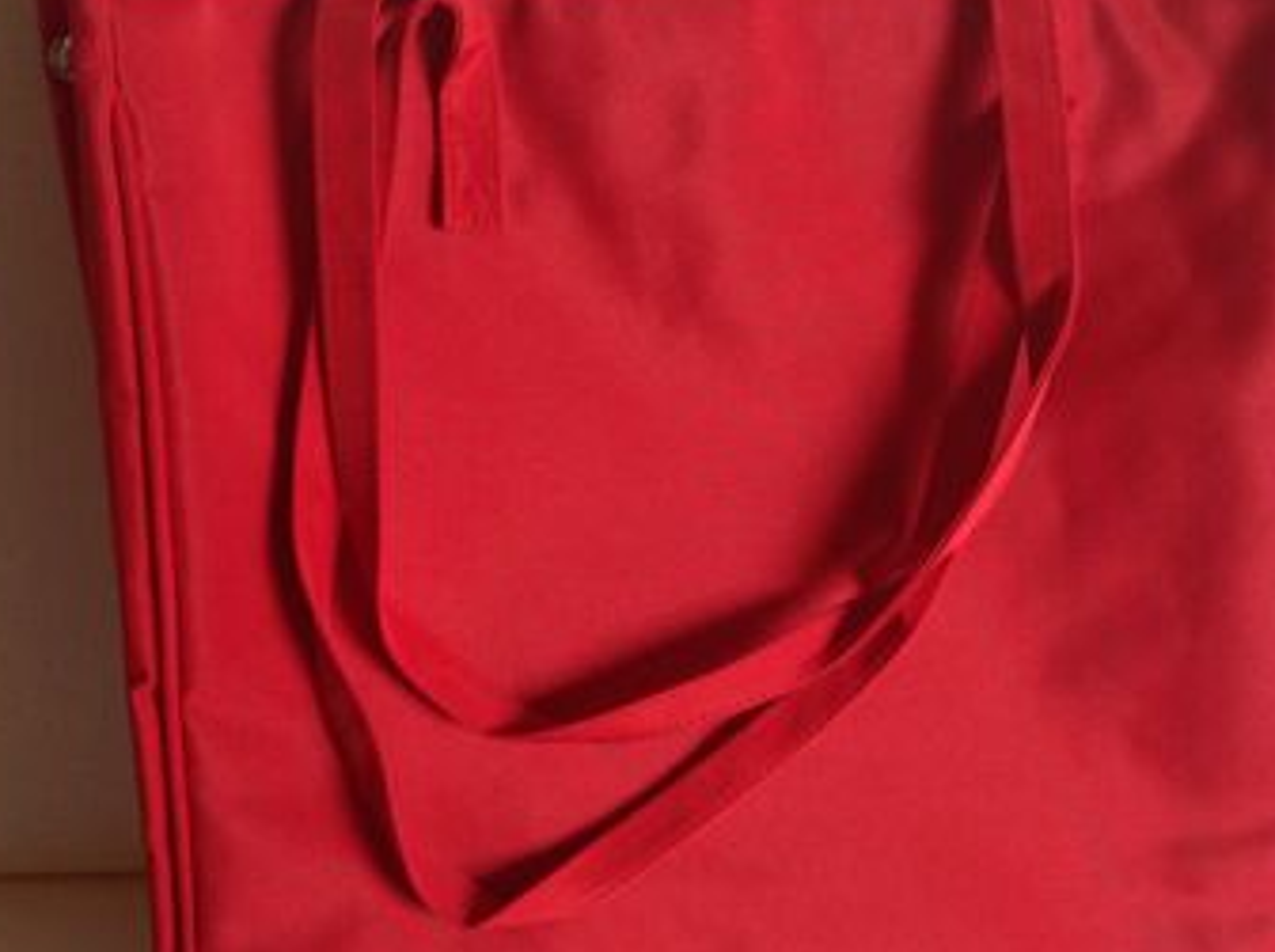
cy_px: 582
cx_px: 736
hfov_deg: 38.1
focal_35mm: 50
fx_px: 1839
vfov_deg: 28.9
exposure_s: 1/15
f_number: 2.4
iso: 125
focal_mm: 4.28
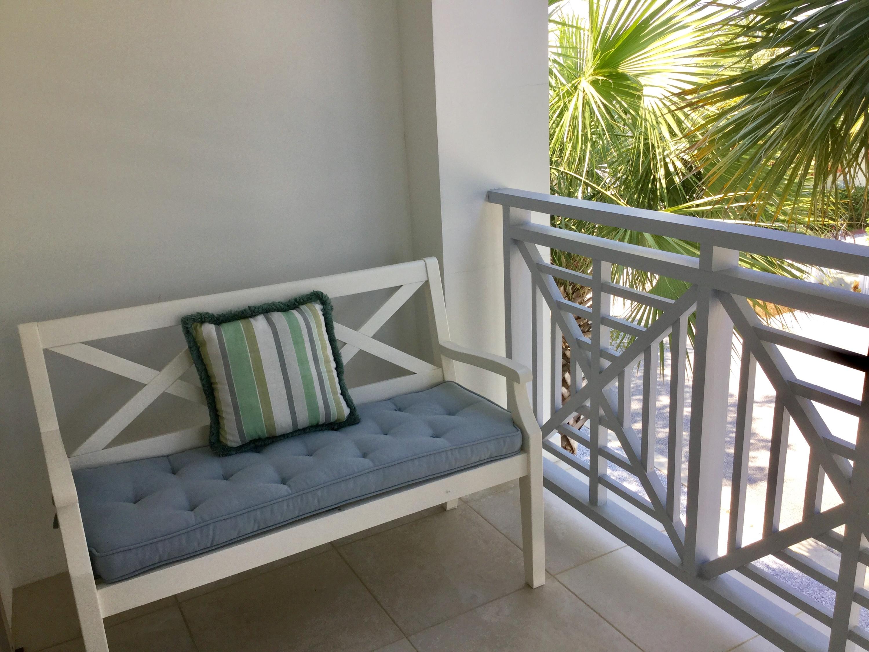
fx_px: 778
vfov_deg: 45.4
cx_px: 434
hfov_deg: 58.4
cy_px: 326
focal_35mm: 31
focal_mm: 3.3
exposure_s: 1/221
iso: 25
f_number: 2.4
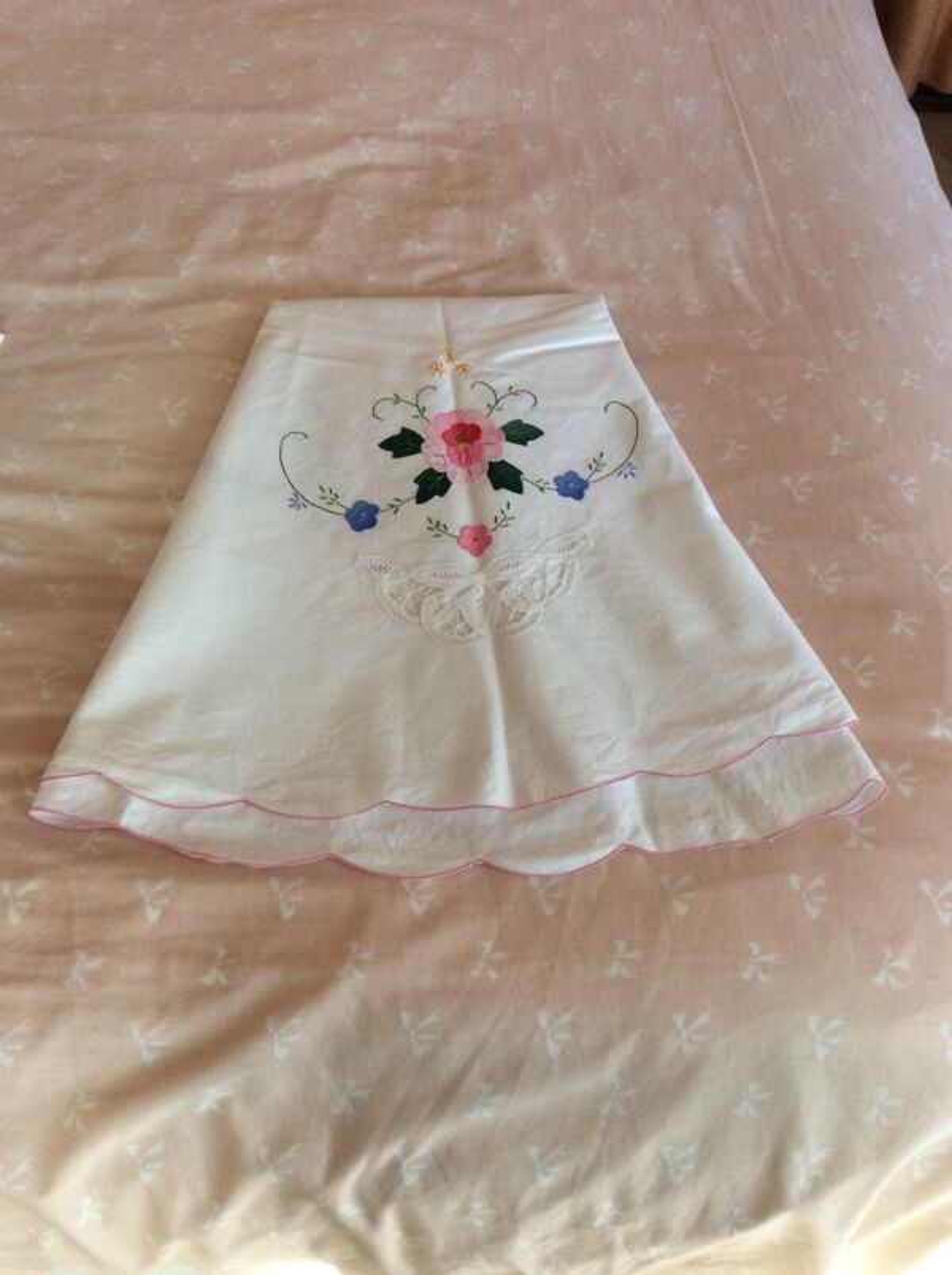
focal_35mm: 32
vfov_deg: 56.9
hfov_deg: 44.1
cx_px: 476
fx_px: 1176
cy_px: 638
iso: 100
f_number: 2.4
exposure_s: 1/25
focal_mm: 3.3
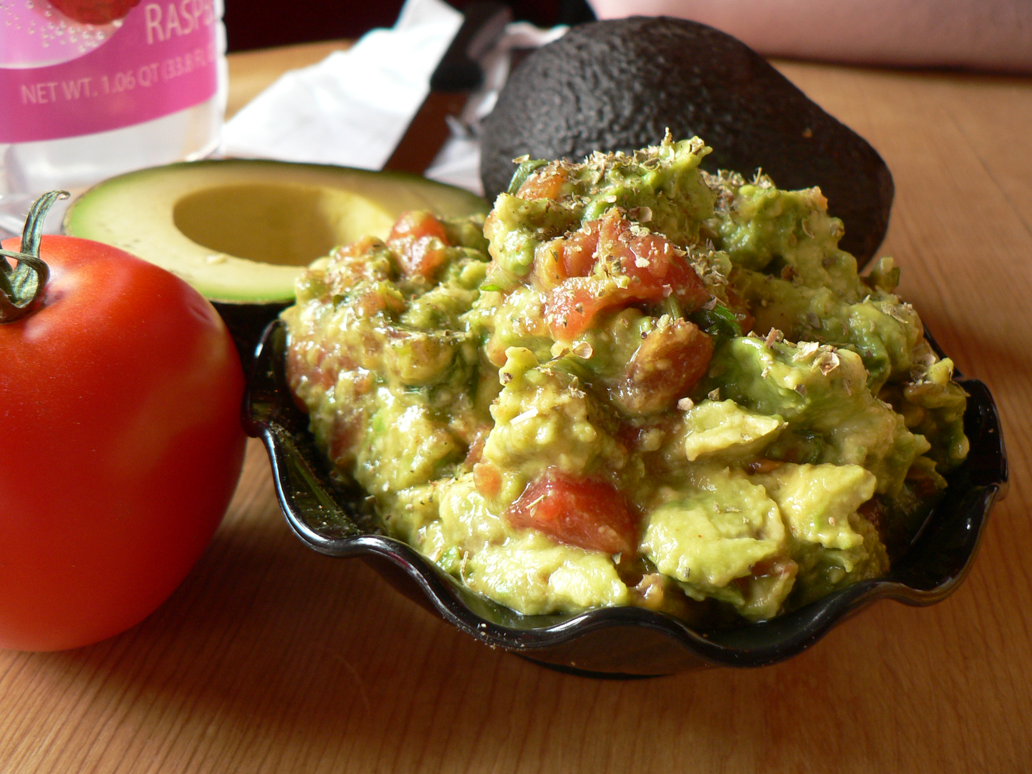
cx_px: 516
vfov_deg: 39.7
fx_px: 1073
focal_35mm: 36
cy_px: 387
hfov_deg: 51.4
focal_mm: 6
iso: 100
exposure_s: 1/6
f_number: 2.8
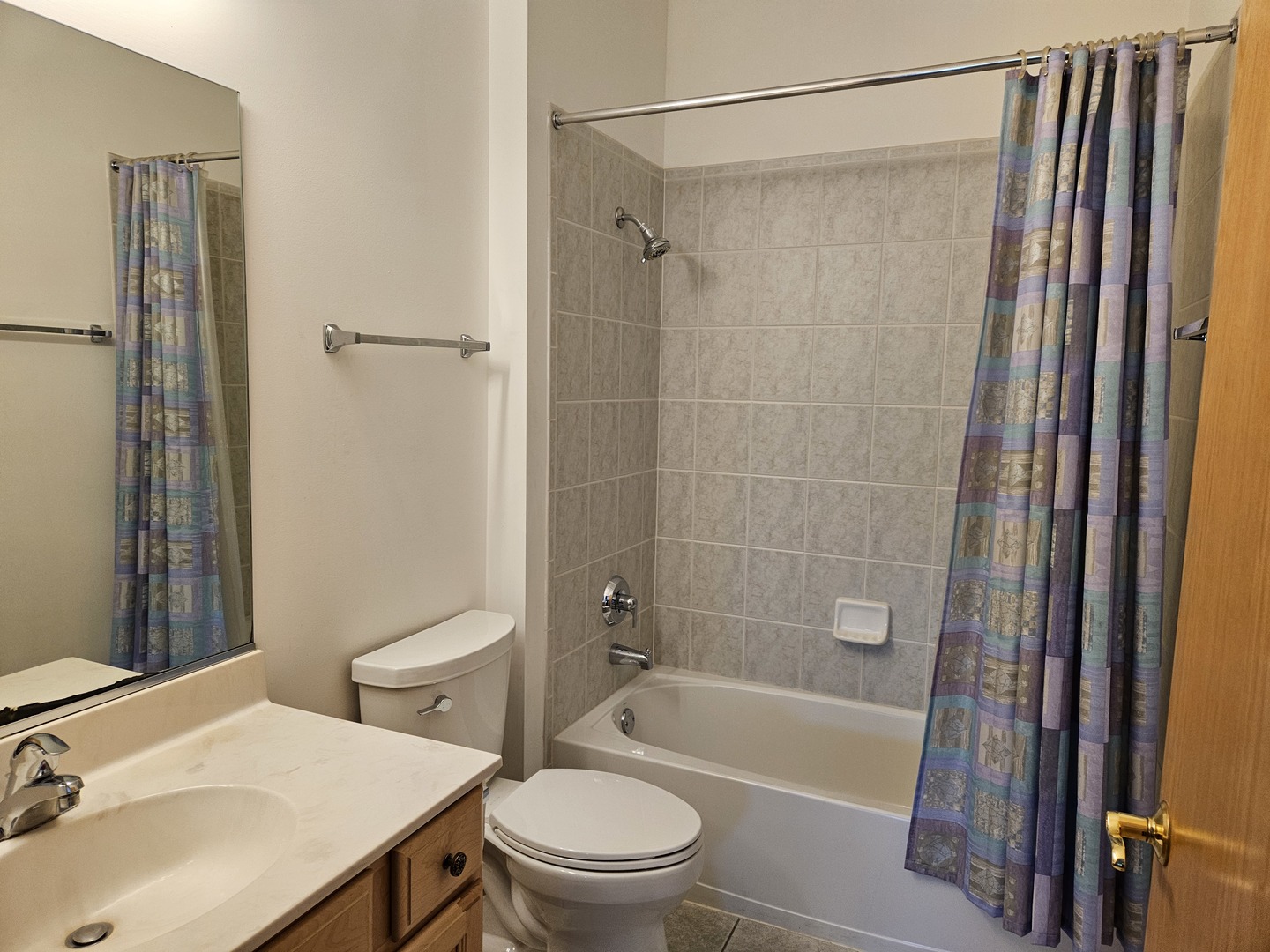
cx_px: 635
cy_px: 476
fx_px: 844
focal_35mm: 23
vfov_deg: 58.9
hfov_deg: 73.9
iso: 125
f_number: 1.8
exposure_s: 1/120
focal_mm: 5.4
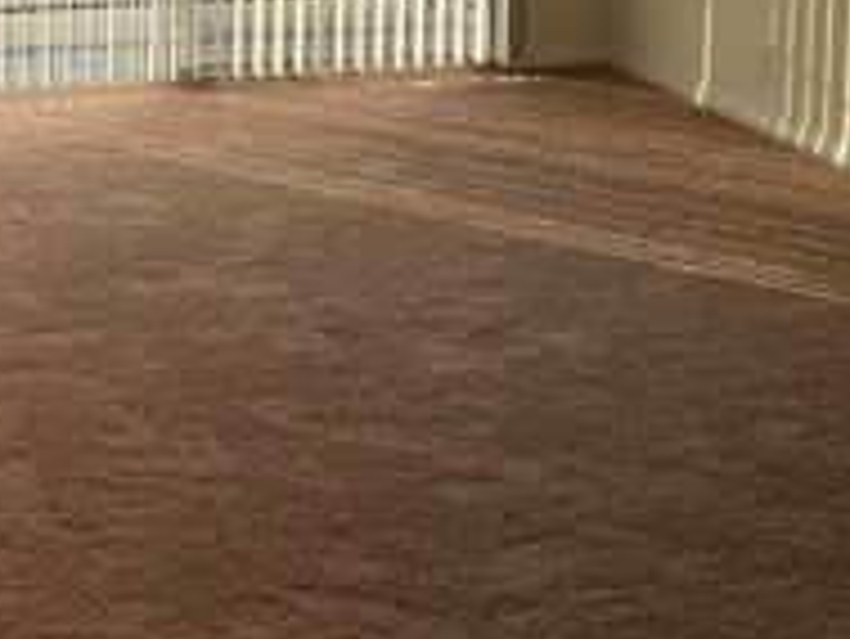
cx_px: 117
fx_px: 1818
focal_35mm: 74
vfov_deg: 19.2
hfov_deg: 25.6
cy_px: -47
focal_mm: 3.99
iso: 20
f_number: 1.8
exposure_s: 1/326
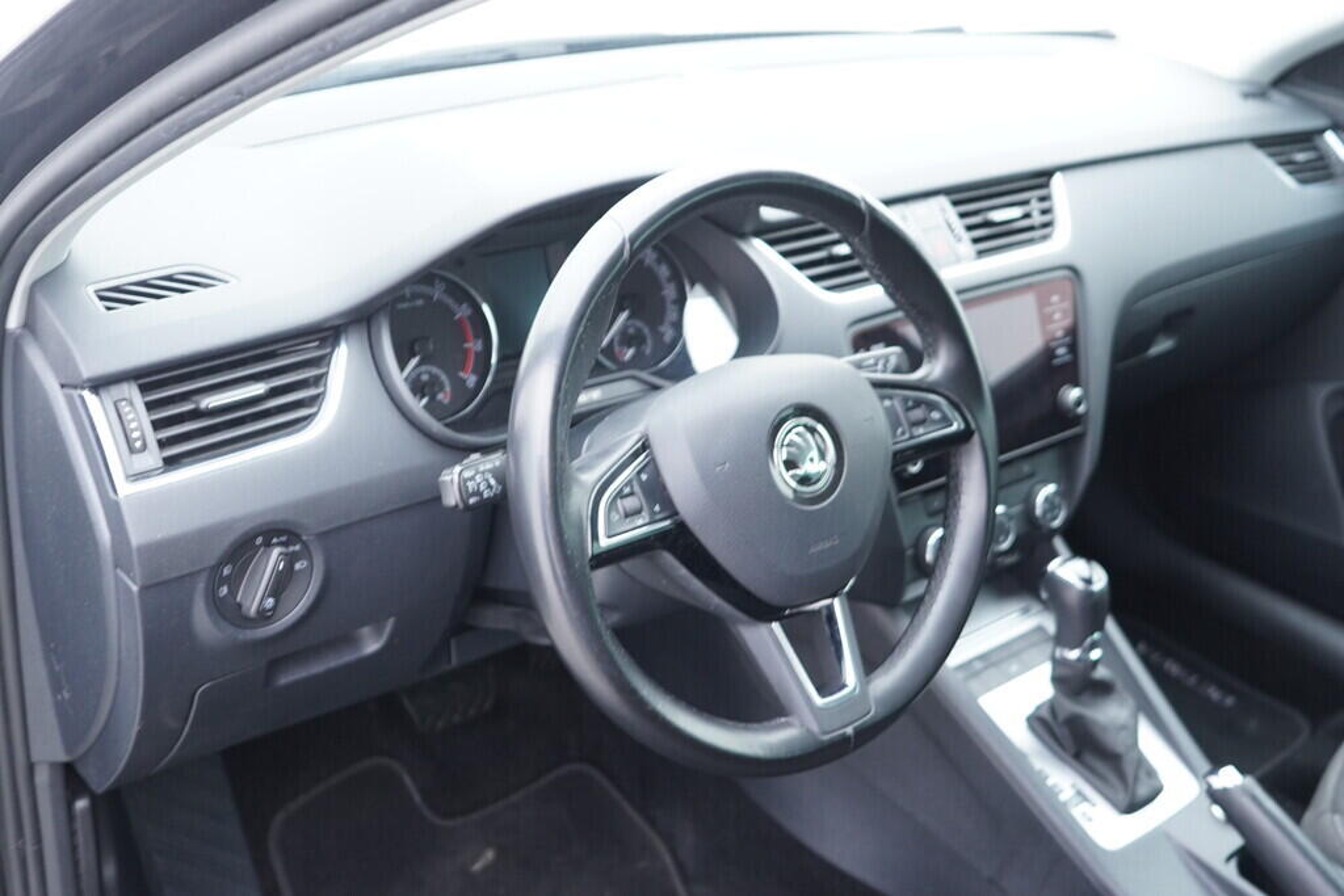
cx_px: 672
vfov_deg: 36.9
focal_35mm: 36
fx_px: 1344
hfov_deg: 53.1
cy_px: 448
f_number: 2.8
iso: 640
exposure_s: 1/40
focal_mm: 24
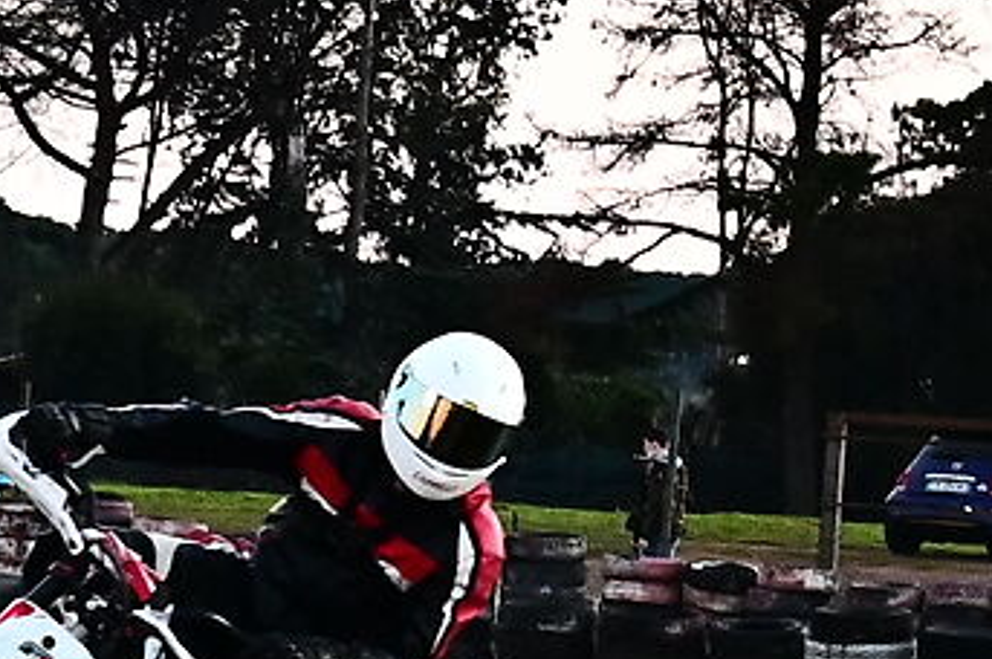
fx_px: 6552
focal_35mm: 238
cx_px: -801
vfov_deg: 5.7
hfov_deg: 8.3
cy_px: 1019
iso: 2500
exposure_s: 1/250
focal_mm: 34
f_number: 4
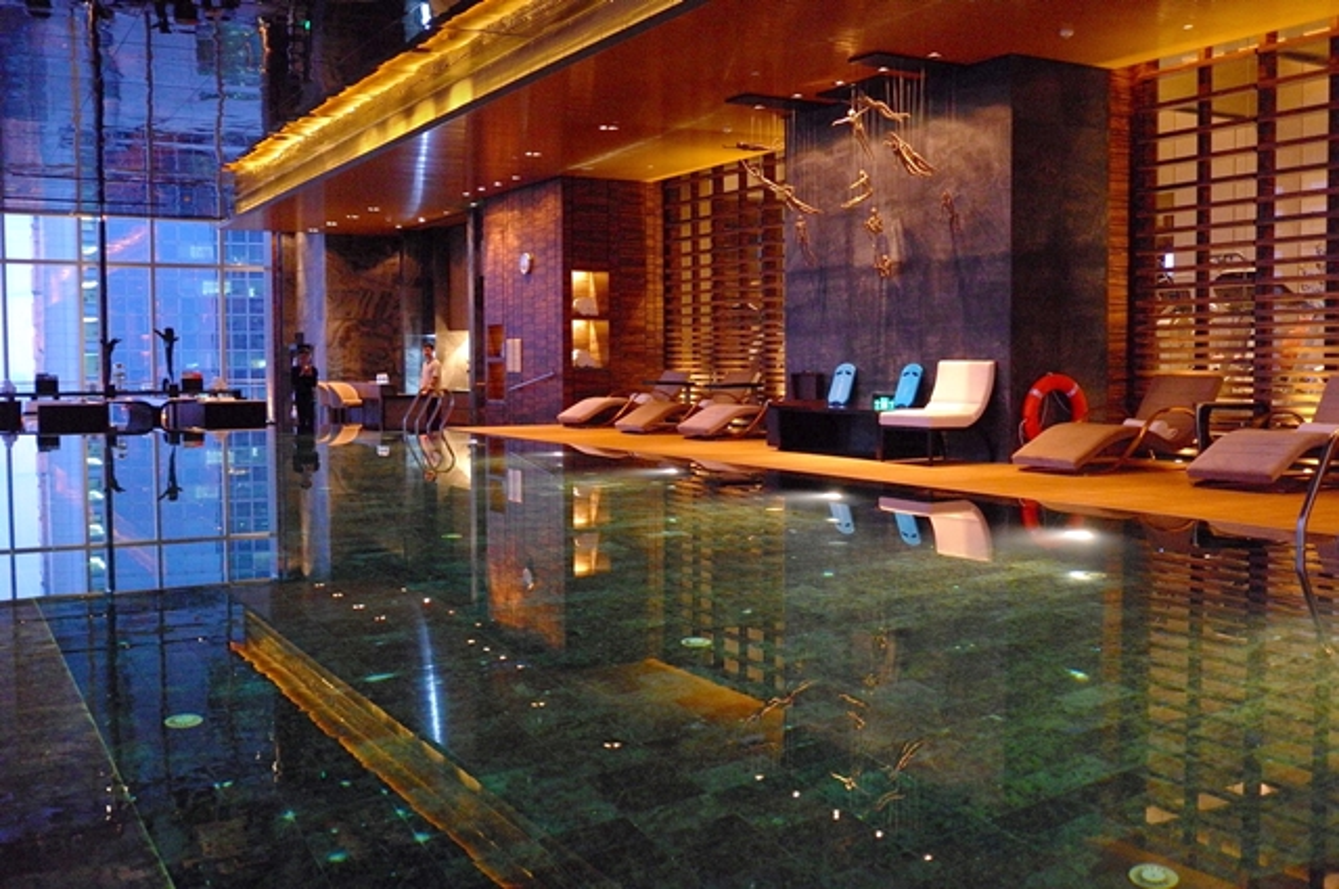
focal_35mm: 36
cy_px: 444
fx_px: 1337
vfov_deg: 36.8
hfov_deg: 53.2
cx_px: 670
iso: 3200
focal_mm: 24
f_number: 2.8
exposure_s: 1/30
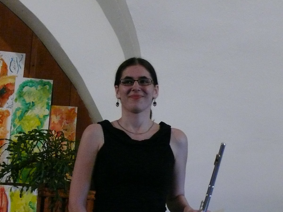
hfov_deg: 16.8
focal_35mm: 117
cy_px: 106
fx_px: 957
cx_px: 142
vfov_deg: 12.7
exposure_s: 1/60
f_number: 3.2
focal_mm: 14.3
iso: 640
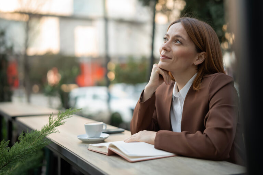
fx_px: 365
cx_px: 132
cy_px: 88
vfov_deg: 27.0
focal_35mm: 50
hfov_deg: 39.6
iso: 320
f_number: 1.4
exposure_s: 1/640
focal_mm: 50
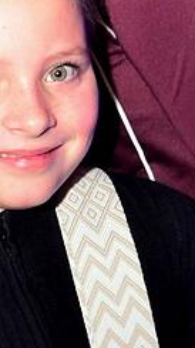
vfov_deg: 12.2
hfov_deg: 6.8
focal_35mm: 176
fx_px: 1620
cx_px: -70
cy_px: 94
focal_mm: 38
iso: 3200
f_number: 5.6
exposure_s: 1/50
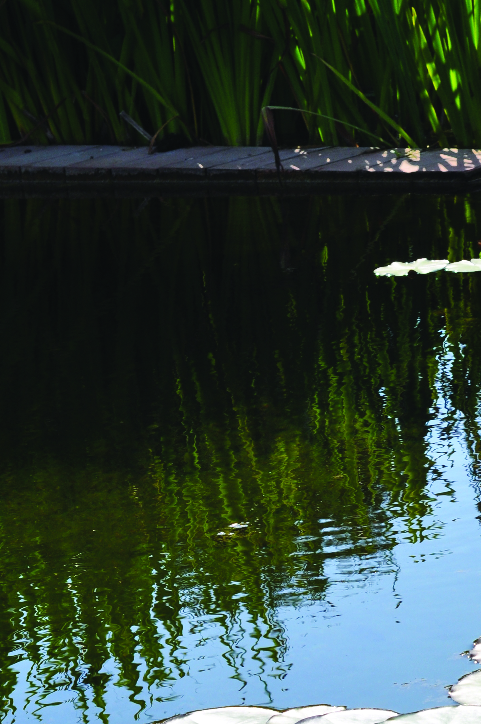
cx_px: 477
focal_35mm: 151
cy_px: 509
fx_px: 3033
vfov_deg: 13.6
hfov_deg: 9.0
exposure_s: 1/400
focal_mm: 50
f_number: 11
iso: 200
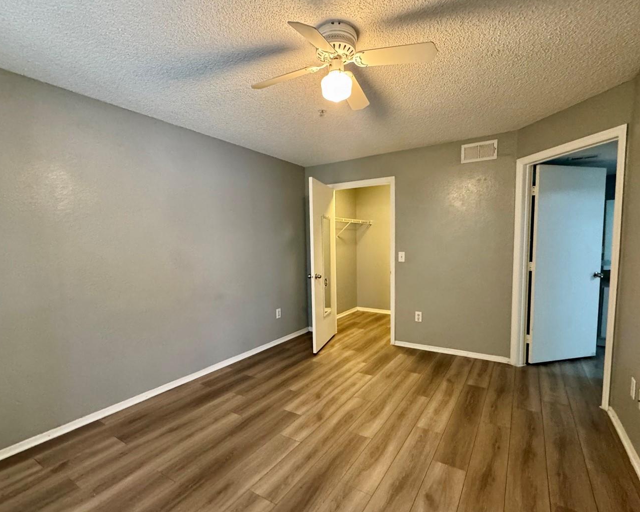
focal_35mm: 17
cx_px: 329
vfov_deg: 76.9
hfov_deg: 89.6
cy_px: 272
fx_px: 322
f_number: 2.2
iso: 800
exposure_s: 1/60
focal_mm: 2.22
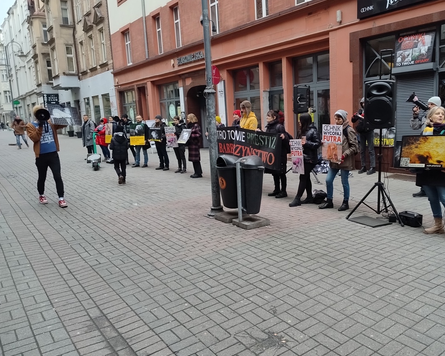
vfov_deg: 48.5
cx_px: 279
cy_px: 175
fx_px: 395
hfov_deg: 58.0
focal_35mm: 30
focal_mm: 5.56
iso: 328
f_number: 1.8
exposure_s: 1/100
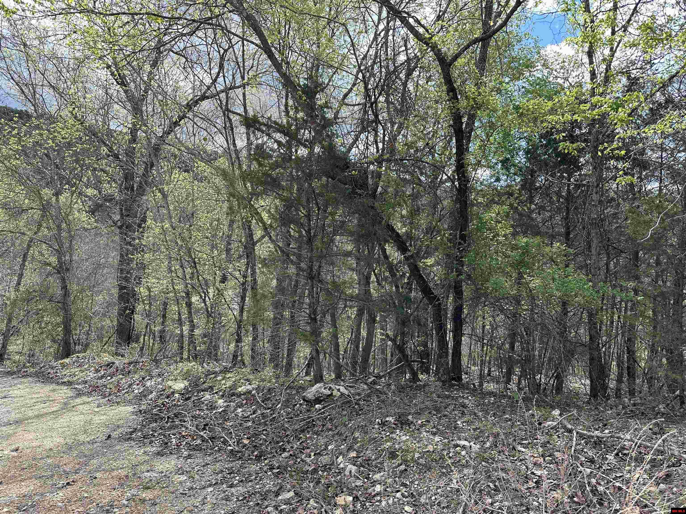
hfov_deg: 71.6
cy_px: 257
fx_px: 476
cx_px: 343
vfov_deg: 56.8
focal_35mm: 24
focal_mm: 6.86
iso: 80
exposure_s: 1/1040
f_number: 1.78
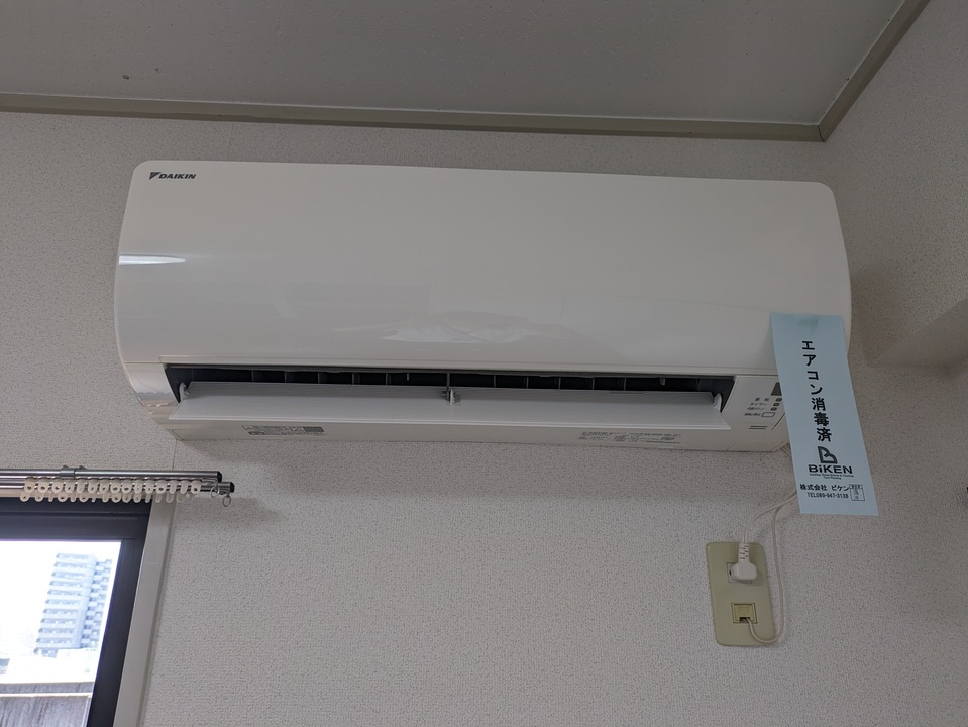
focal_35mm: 25
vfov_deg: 54.9
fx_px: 699
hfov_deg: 69.4
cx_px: 484
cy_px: 364
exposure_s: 1/120
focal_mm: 5.43
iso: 58
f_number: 1.89
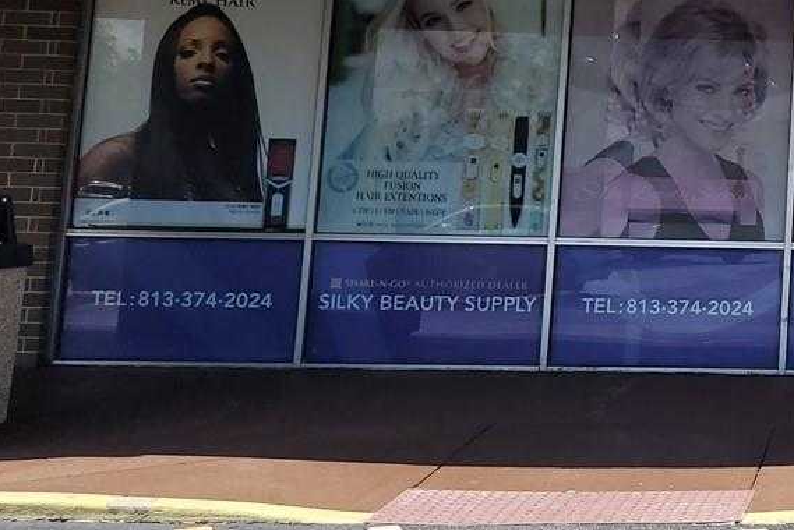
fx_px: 1677
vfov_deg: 17.4
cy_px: -35
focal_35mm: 76
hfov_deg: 23.0
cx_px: 1088
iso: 40
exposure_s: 1/2054
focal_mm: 5.4
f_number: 1.8
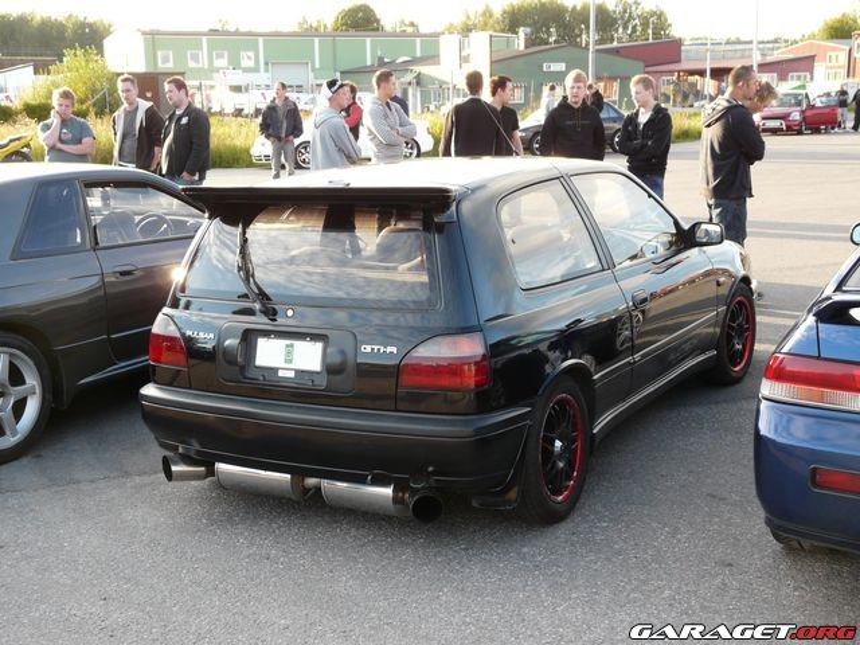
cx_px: 430
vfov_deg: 30.3
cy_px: 322
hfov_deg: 39.7
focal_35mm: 48
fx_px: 1193
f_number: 3.2
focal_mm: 7.9
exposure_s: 1/100
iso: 100
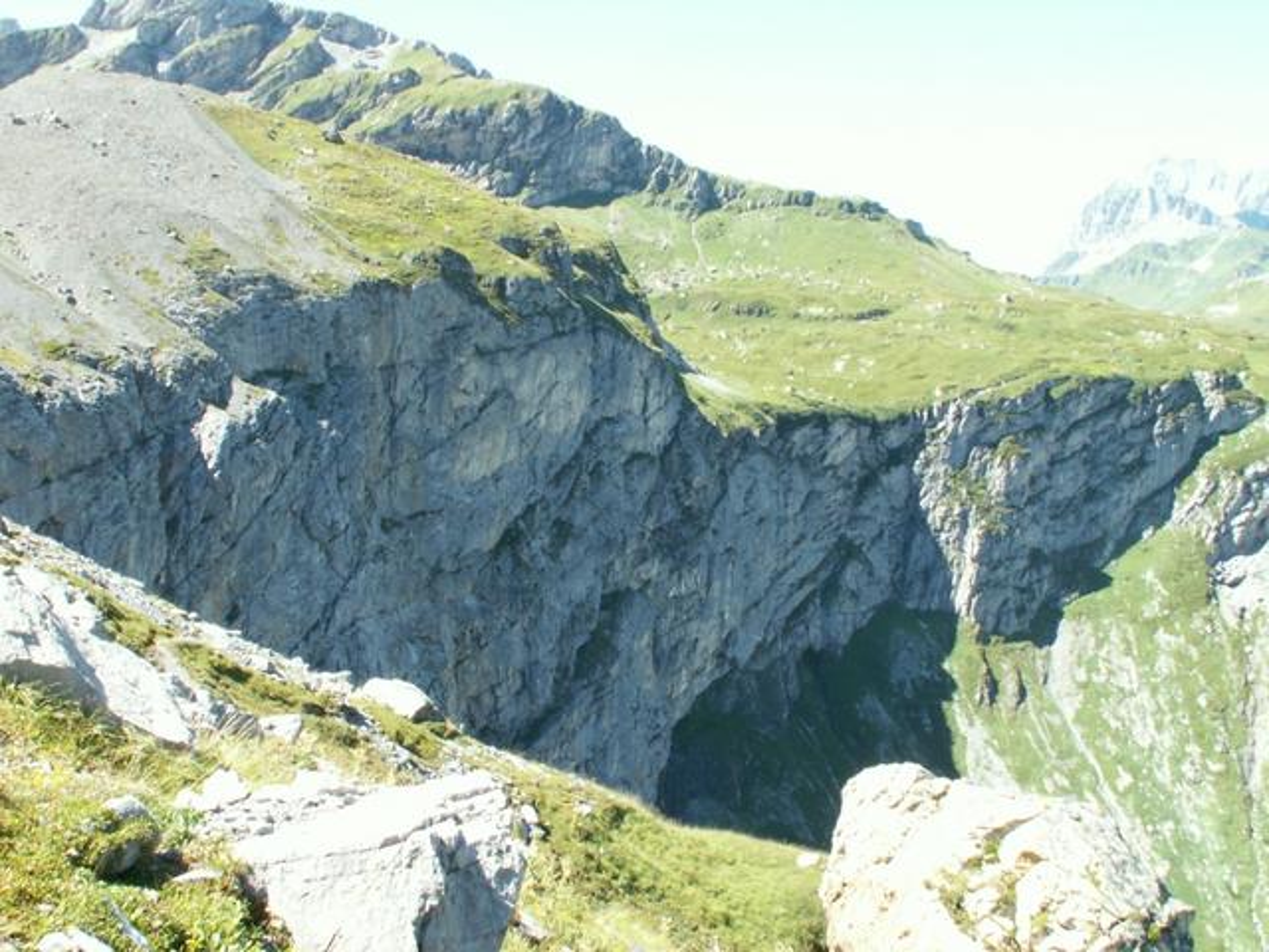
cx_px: 634
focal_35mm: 35
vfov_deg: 40.7
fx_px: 1283
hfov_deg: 52.6
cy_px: 476
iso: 50
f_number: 7.1
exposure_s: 1/30
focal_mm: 5.86
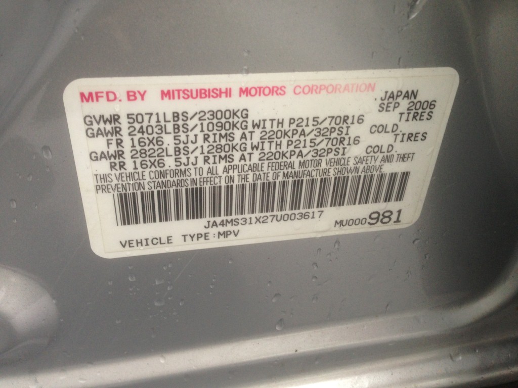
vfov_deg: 42.9
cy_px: 194
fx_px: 494
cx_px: 259
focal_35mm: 33
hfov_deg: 55.4
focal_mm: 4.13
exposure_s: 1/60
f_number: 2.4
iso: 80
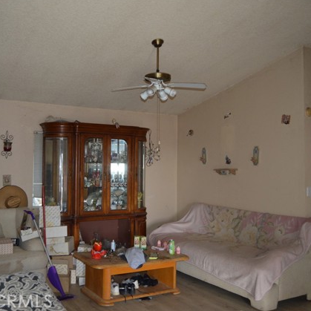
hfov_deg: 46.8
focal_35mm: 35
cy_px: 154
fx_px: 356
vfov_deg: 47.2
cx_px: 115
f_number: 3.5
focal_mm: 18
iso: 500
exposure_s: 1/60
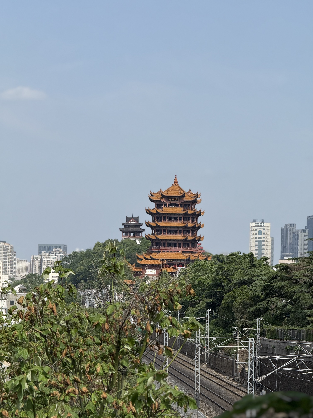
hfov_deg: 12.3
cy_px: 209
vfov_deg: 16.4
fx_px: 1447
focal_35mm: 120
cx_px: 156
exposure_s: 1/2146
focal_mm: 15.66
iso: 50
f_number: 2.8
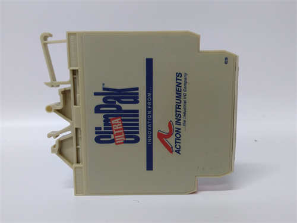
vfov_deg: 51.4
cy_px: 112
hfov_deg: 65.3
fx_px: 232
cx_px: 148
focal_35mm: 27
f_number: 2
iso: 174
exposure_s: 1/30
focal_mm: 3.79
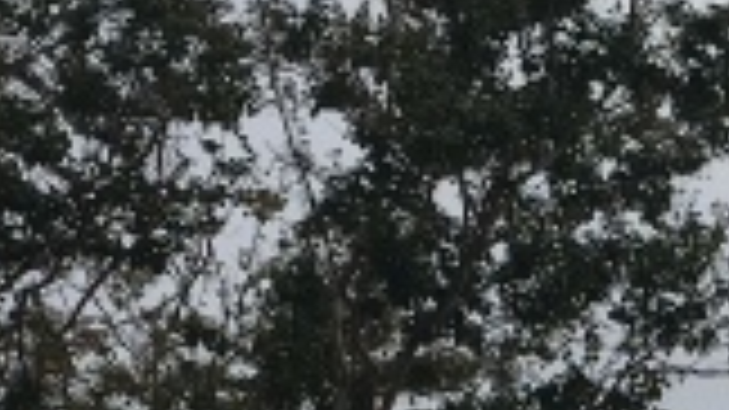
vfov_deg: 7.3
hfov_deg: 13.4
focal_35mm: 156
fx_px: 3015
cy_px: 969
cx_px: 878
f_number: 2.2
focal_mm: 4.15
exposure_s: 1/1637
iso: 25
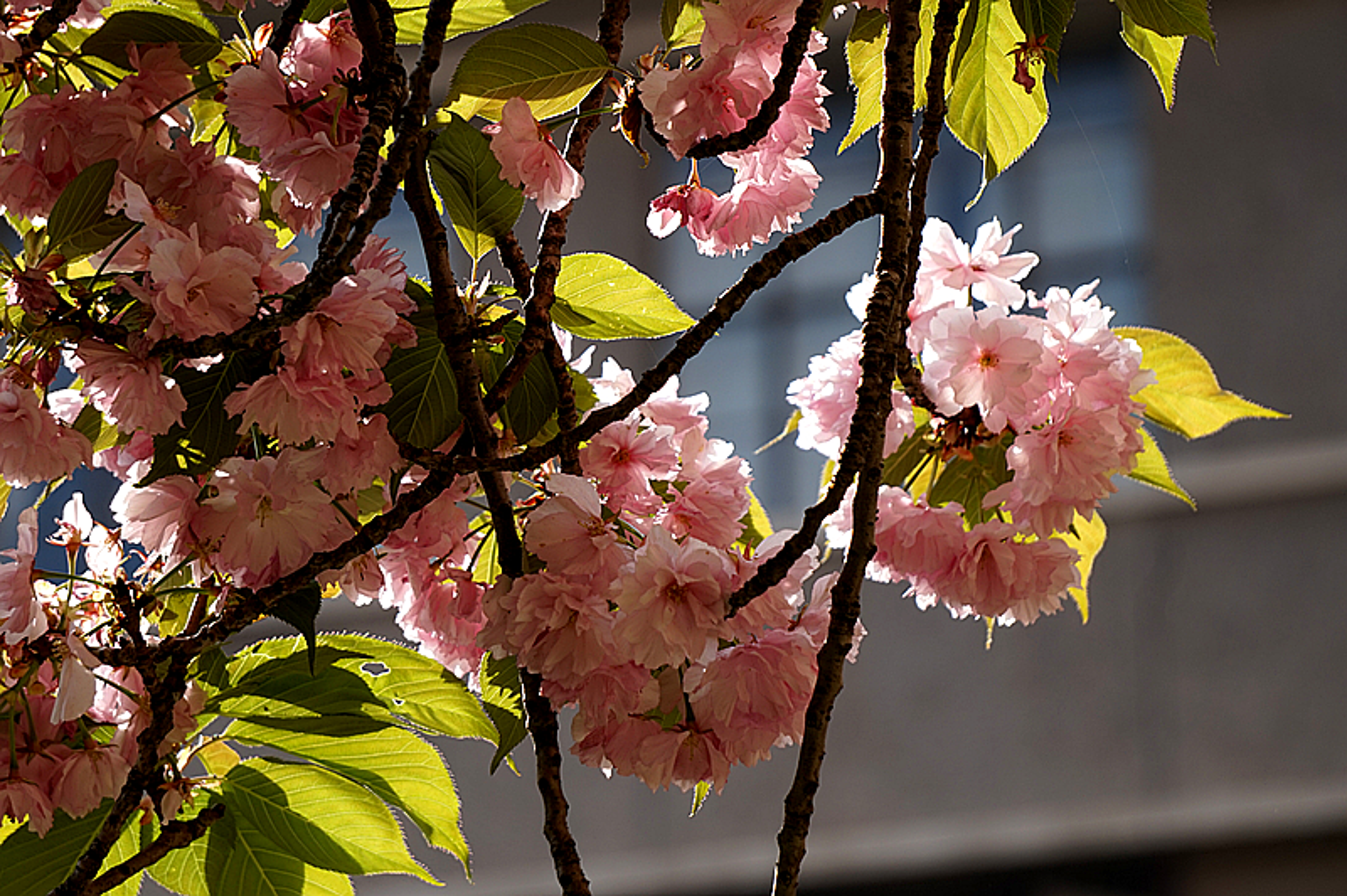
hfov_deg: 11.2
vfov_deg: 7.5
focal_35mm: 183
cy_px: 448
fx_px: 6841
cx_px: 674
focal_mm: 122
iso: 100
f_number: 6.3
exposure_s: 1/250
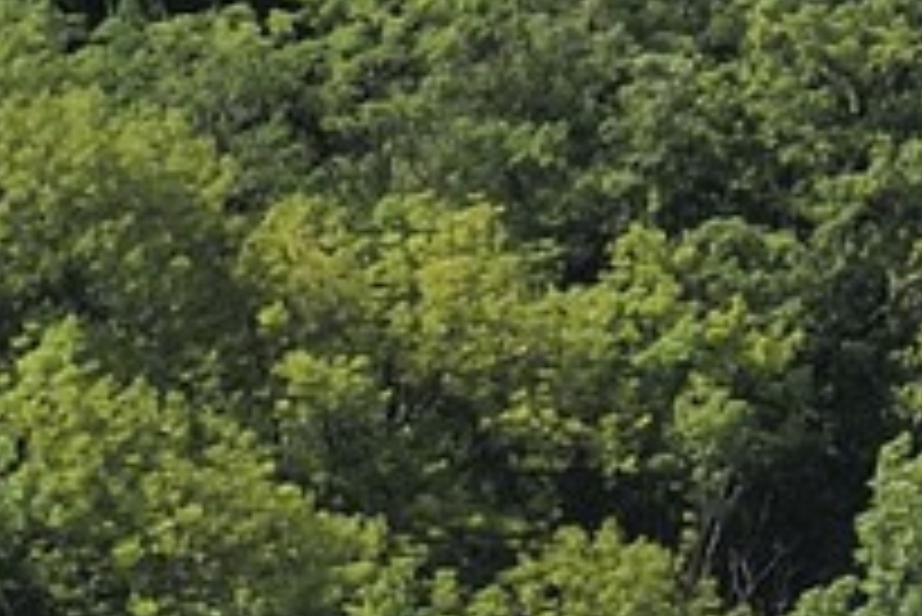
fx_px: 37930
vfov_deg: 0.9
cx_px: -2411
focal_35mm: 1480
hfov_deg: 1.4
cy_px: -270
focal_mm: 190
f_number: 10
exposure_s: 1/500
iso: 400
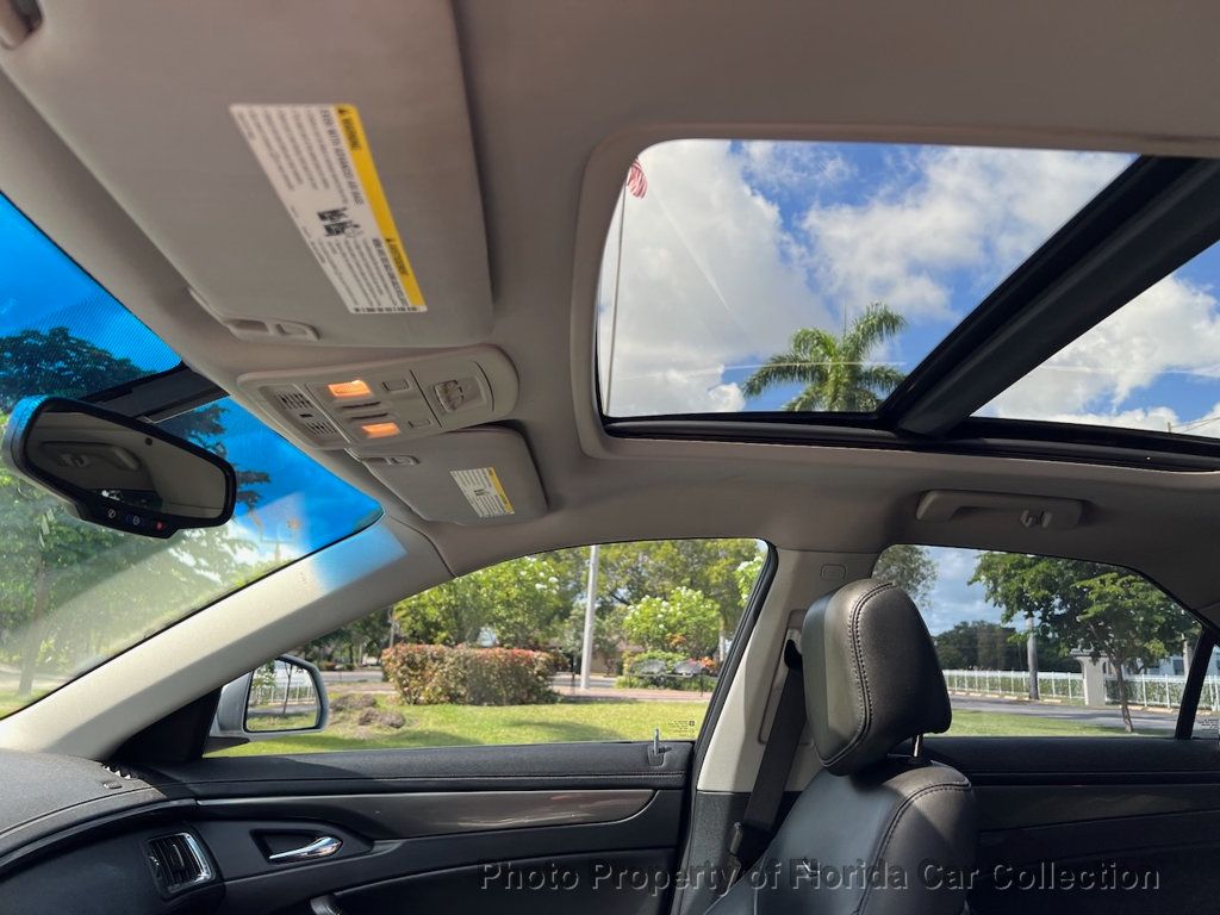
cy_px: 458
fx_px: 916
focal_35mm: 26
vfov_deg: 53.1
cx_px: 610
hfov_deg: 67.3
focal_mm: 5.7
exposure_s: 1/392
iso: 50
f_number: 1.5
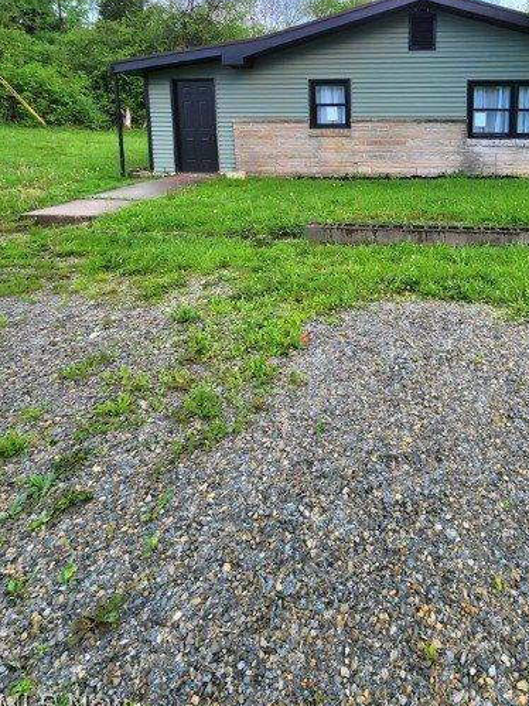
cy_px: 194
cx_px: 396
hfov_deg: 62.2
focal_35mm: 20
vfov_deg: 76.9
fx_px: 408
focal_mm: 2.2
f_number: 2.2
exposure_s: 1/238
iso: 50
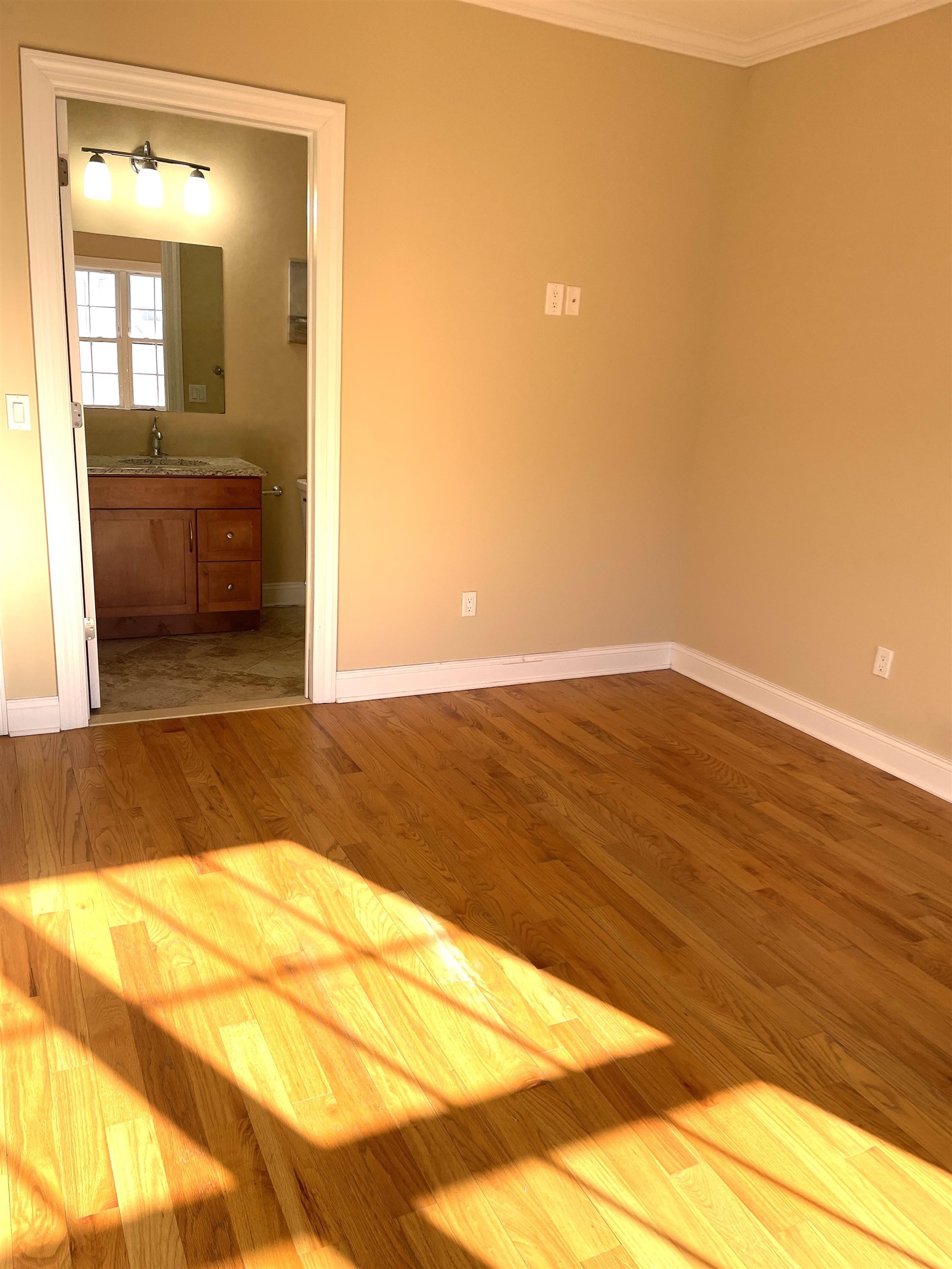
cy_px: 634
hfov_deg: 53.1
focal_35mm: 26
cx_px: 476
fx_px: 953
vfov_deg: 67.3
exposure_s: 1/307
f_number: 1.6
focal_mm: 4.2
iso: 32
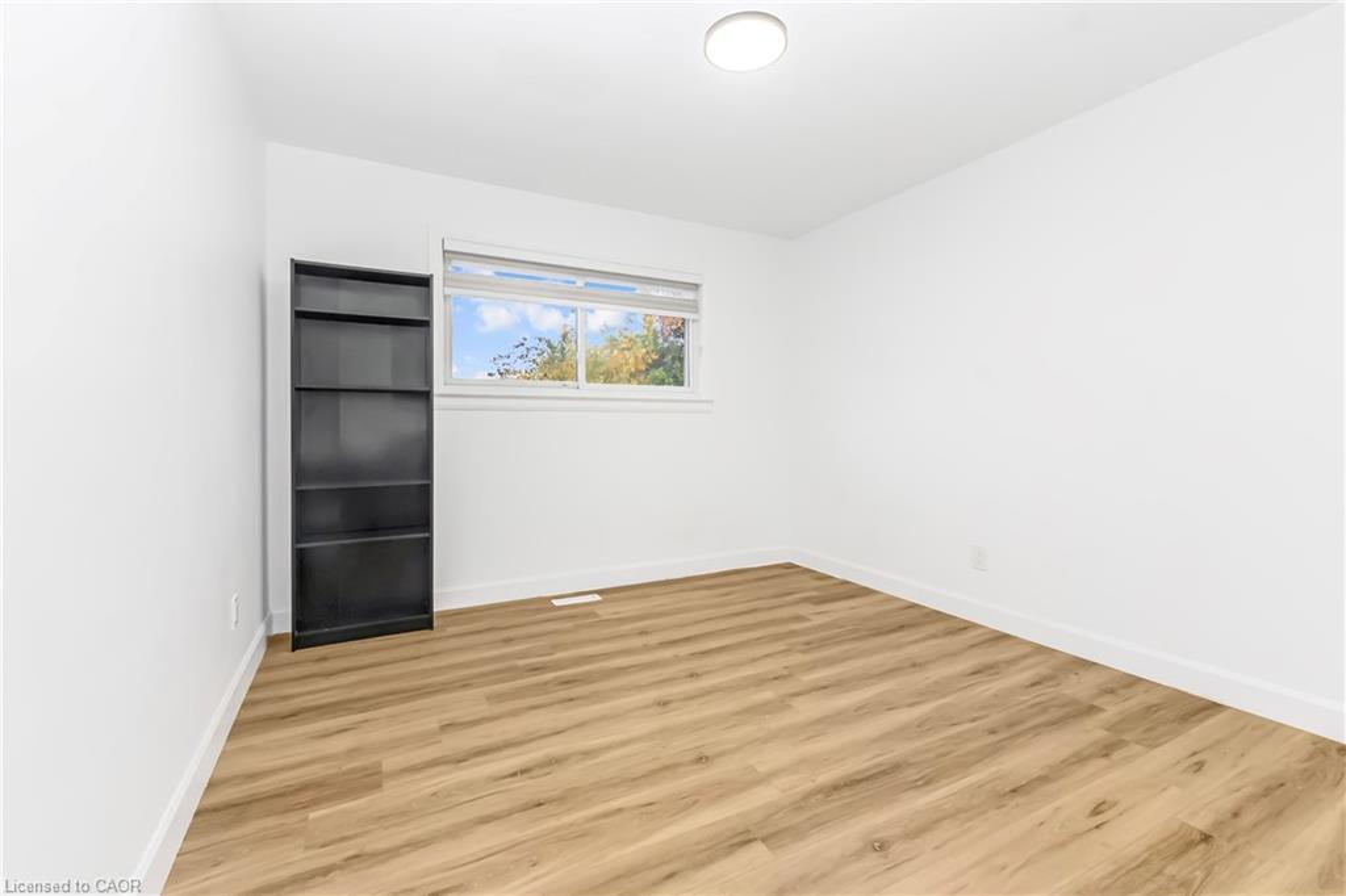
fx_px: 561
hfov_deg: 100.4
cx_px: 673
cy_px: 448
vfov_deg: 77.3
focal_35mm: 15
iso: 800
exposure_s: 1/13
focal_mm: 10
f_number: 8
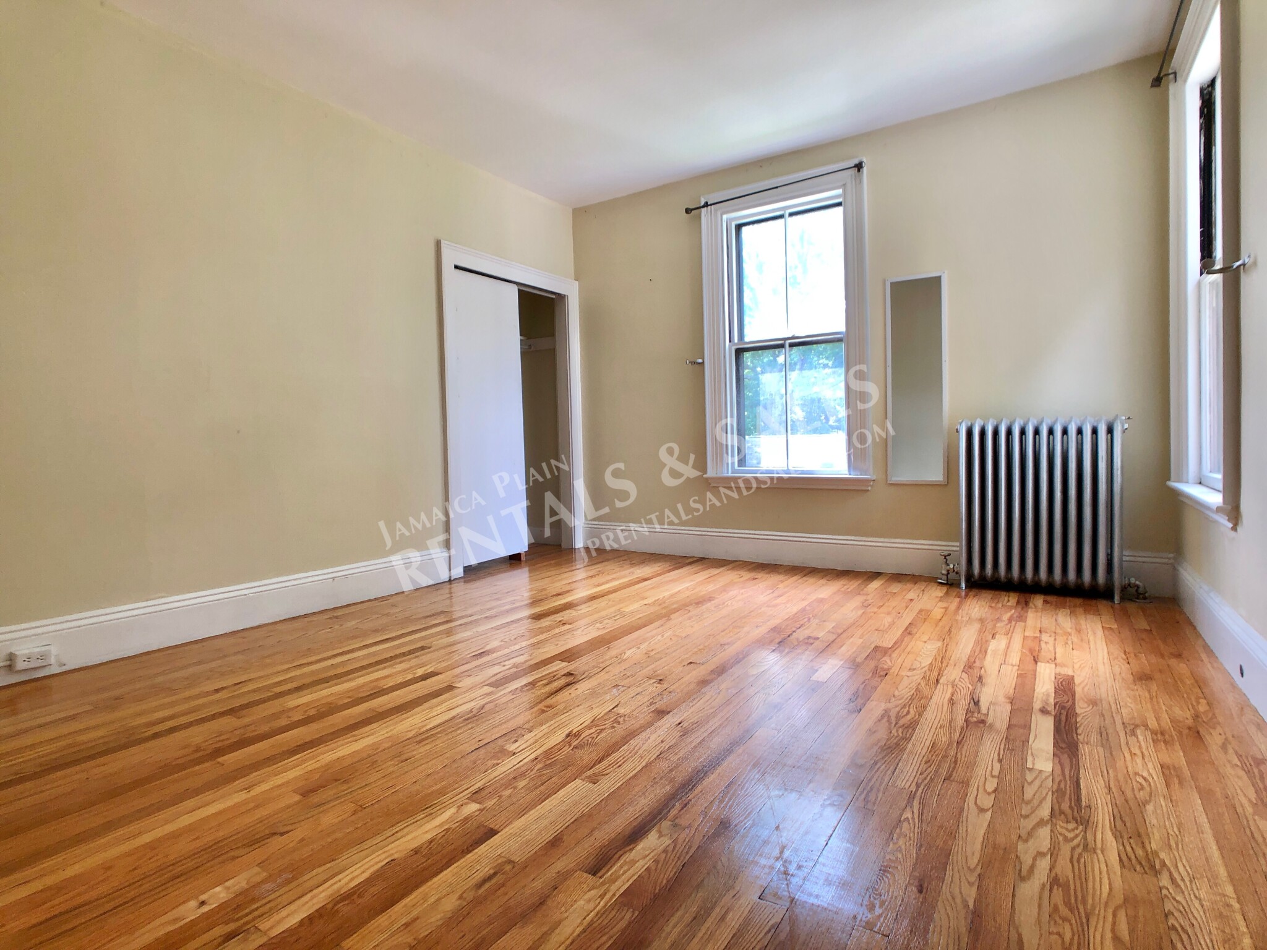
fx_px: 1025
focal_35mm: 28
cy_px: 475
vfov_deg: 49.7
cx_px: 634
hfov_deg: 63.4
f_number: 1.8
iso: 25
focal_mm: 3.99
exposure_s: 1/40
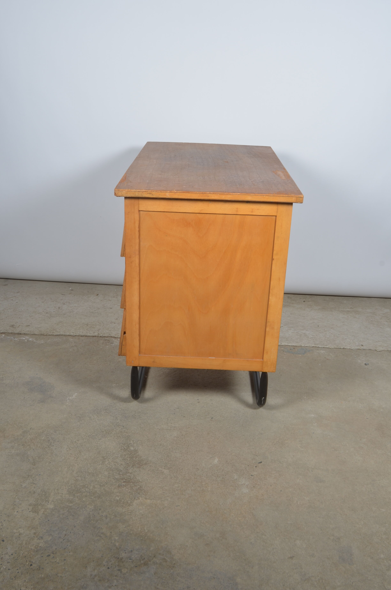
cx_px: 196
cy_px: 295
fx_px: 589
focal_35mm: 36
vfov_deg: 53.2
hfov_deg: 36.7
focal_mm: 24
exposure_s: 1/125
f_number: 11
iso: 100
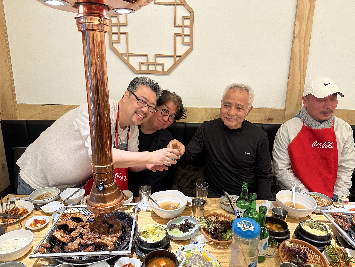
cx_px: 178
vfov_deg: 56.8
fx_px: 246
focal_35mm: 24
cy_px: 134
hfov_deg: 71.6
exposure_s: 1/120
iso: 160
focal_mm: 6.86
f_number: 1.78
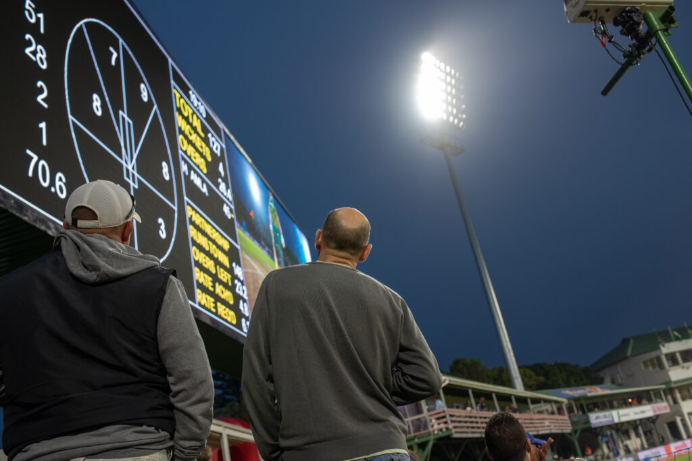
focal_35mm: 35
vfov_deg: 37.9
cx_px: 346
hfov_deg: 54.4
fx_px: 673
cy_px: 230
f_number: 4.5
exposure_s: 1/80
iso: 400
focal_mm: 35
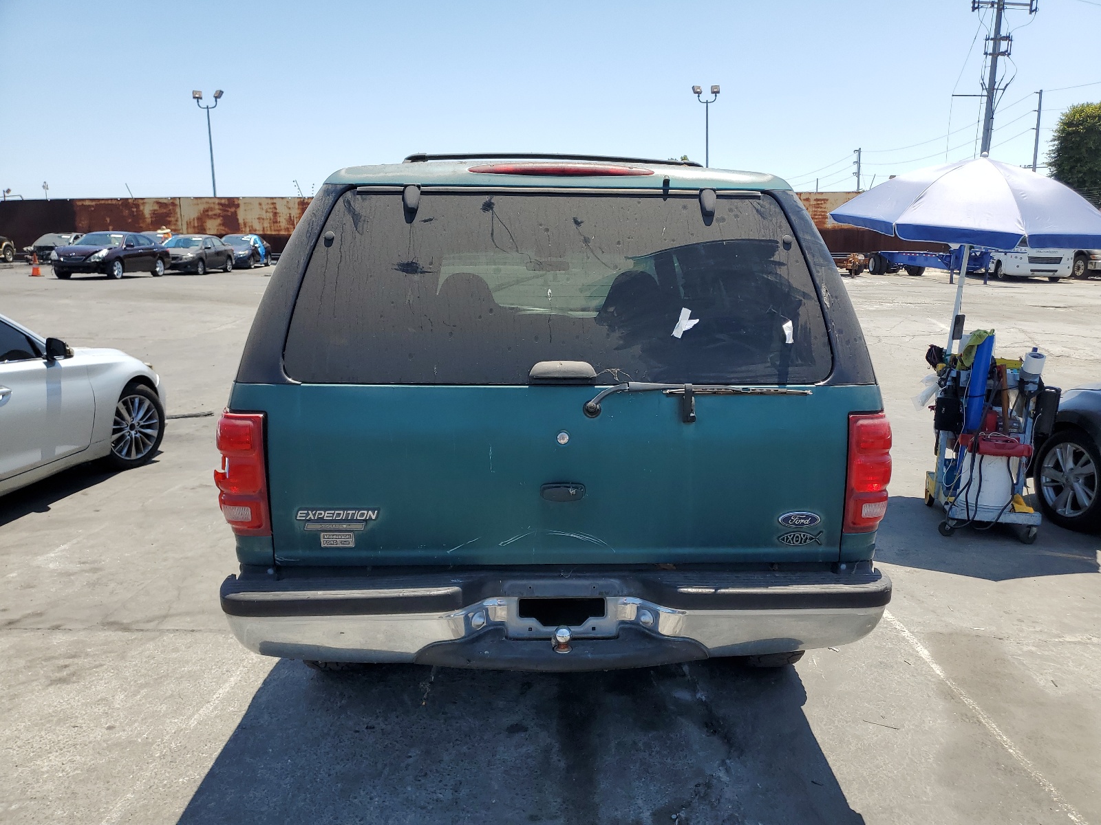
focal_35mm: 26
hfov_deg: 67.3
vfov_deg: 53.1
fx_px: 827
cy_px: 412
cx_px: 550
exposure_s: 1/2000
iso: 50
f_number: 1.5
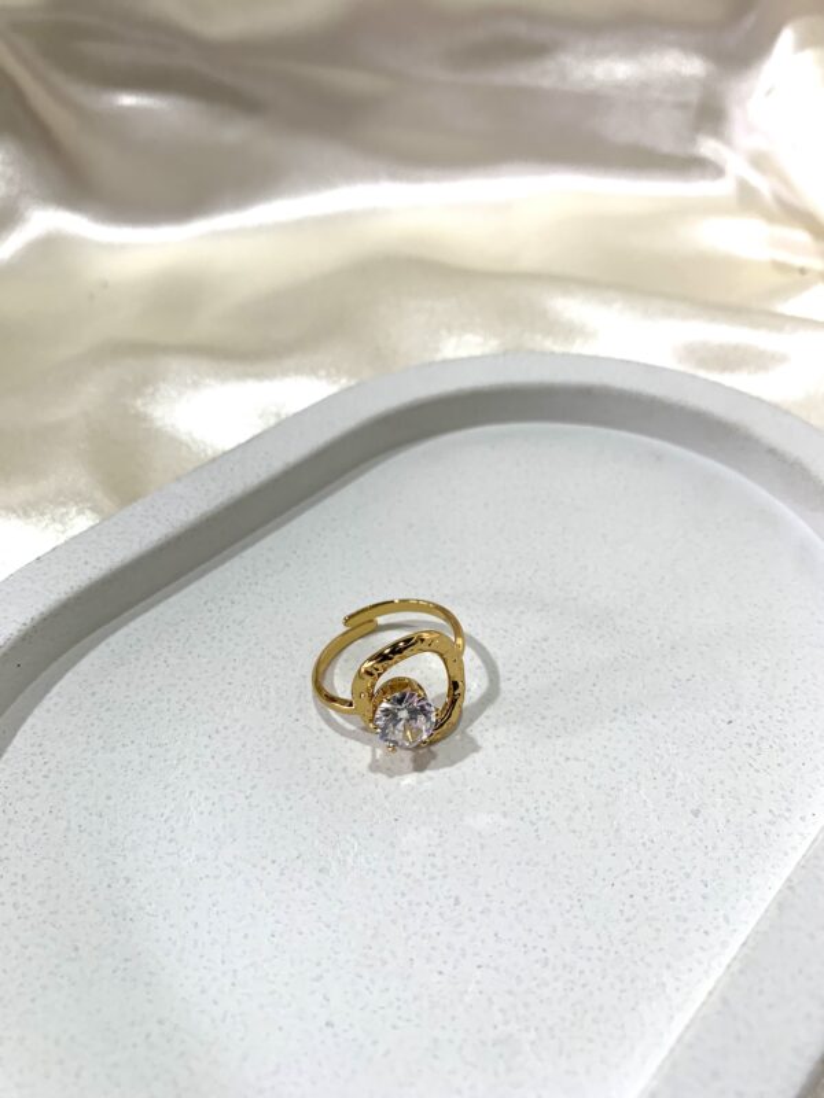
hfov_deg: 53.1
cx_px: 412
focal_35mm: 26
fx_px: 825
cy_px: 549
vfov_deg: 67.3
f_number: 1.8
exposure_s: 1/100
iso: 80
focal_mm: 4.25
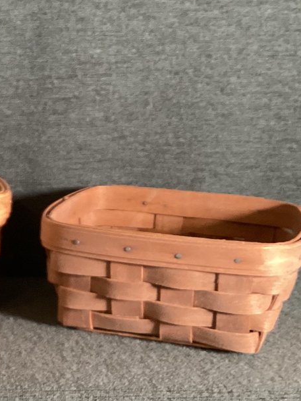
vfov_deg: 25.3
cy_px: 248
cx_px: -127
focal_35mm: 77
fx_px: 892
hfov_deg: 17.5
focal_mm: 3.3
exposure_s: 1/60
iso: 250
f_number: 2.4
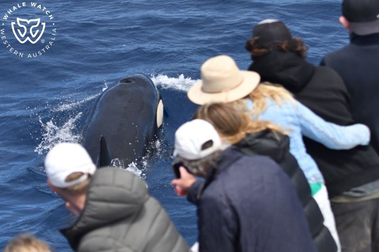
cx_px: 190
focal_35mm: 105
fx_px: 1105
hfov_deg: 19.5
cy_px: 126
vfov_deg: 13.0
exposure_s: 1/8000
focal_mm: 105
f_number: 5
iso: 900
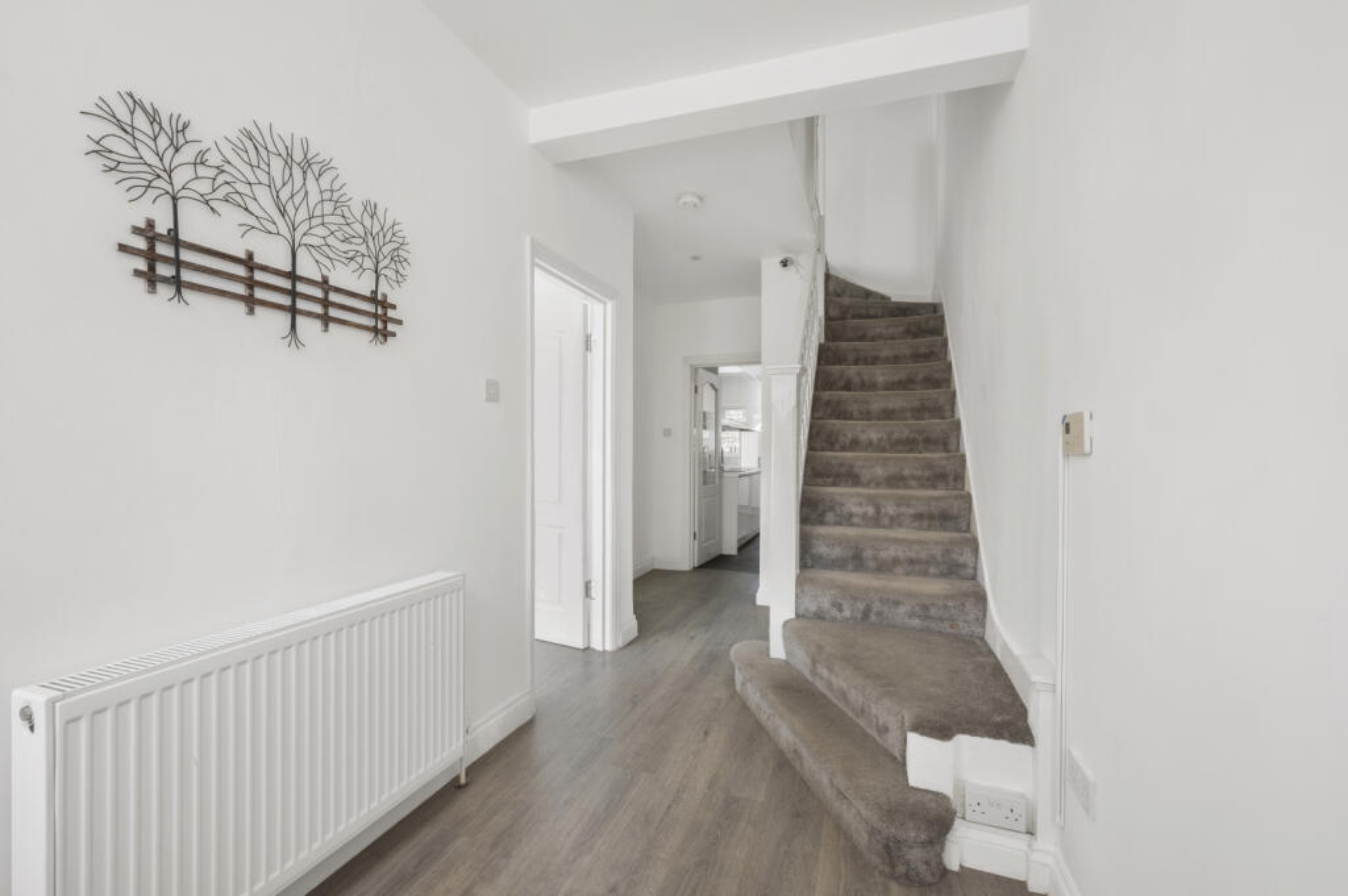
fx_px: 561
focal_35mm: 15
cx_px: 674
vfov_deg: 77.2
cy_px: 448
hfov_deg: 100.4
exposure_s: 1/1.25
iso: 200
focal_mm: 15
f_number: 16
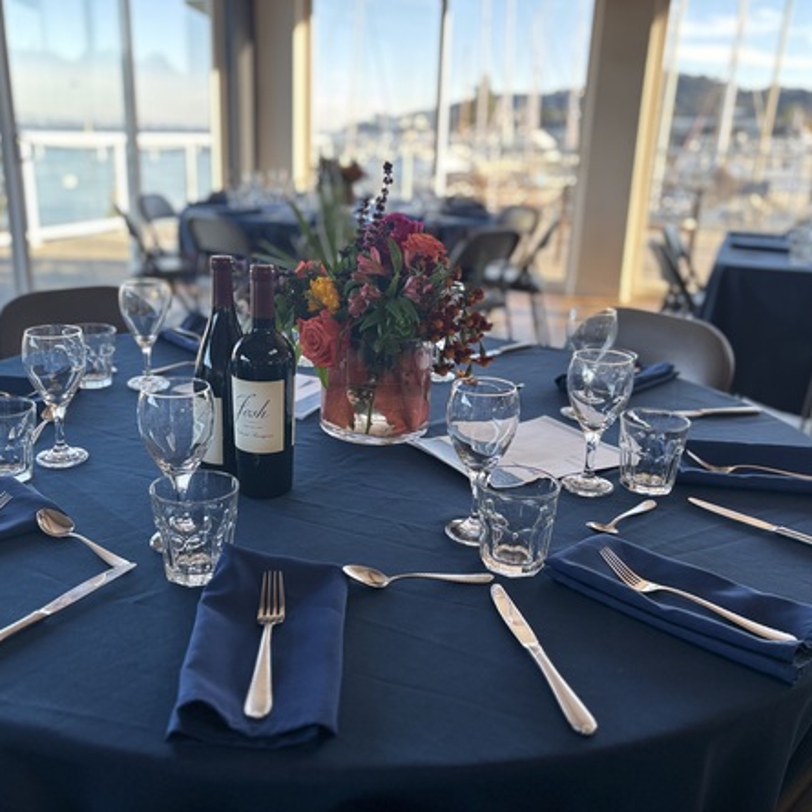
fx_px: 823
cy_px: 405
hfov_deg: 52.4
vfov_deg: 52.5
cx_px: 365
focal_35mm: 31
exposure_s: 1/138
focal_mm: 5.96
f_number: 1.6
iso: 32
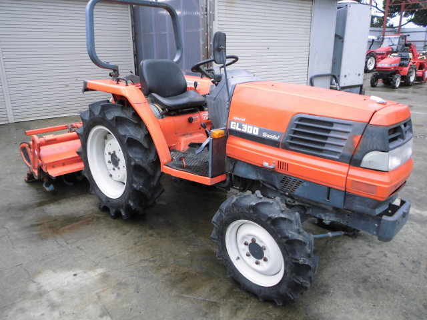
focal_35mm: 26
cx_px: 214
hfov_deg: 67.3
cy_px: 160
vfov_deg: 53.1
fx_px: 321
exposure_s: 1/80
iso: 100
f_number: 3.2
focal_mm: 4.6
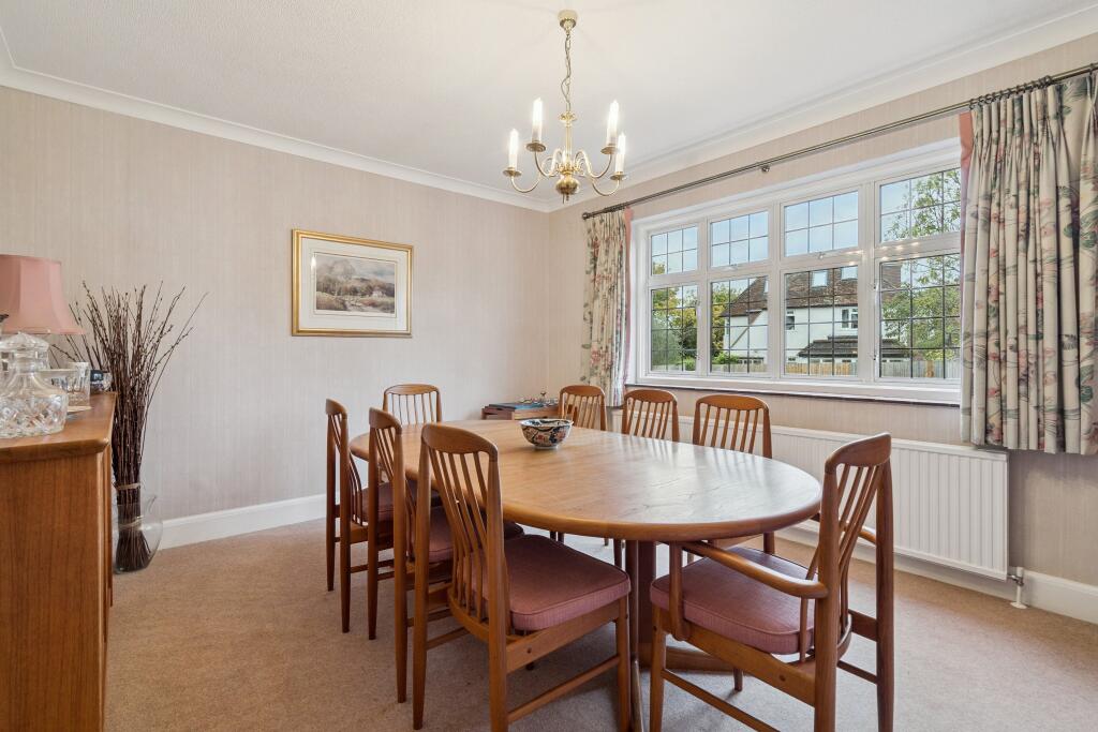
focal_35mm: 16
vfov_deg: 73.8
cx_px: 549
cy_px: 366
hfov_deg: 96.7
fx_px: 488
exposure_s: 1/8
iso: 320
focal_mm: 16
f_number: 8
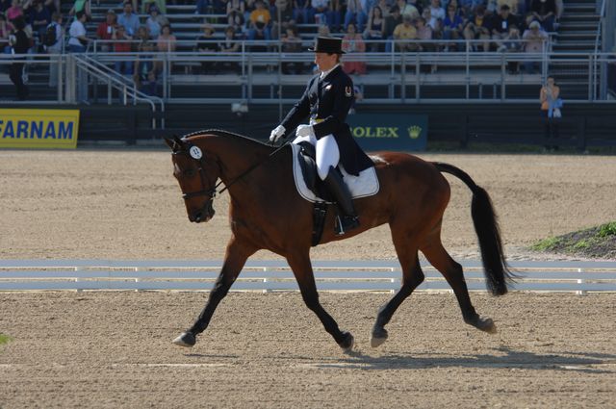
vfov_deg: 4.7
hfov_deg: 7.1
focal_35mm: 292
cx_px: 308
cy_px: 204
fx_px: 4999
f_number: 5.3
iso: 200
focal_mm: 195
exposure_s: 1/800
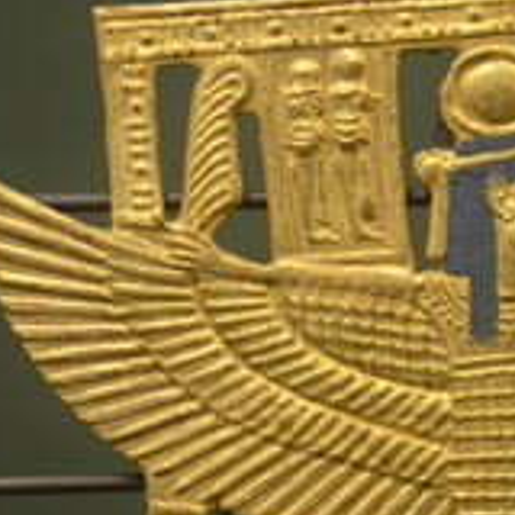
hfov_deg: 5.5
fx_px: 5302
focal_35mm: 315
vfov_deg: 5.6
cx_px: 512
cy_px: 352
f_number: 5.3
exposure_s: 1/60
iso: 1000
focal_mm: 90
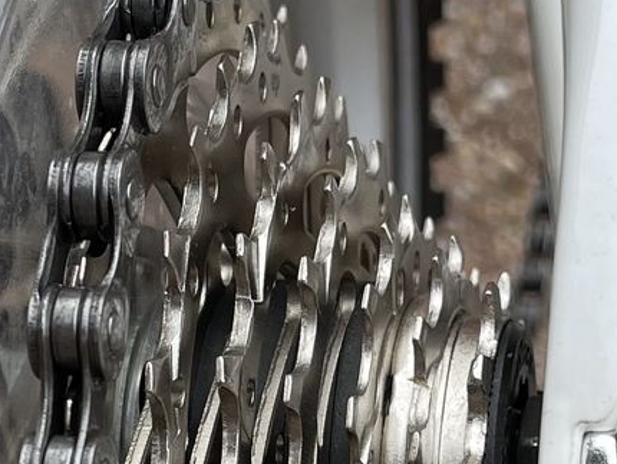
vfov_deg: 12.5
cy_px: 544
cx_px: 372
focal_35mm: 116
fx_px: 2069
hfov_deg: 16.9
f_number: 1.6
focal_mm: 4.2
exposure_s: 1/1052
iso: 32
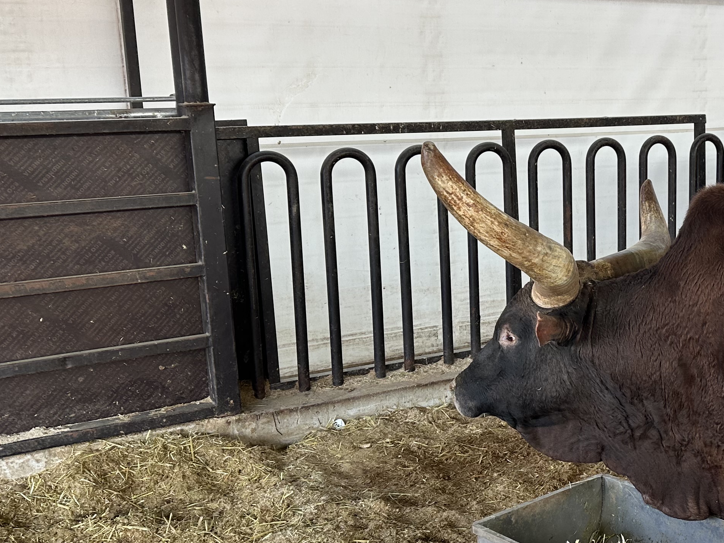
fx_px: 1067
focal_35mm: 51
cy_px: 277
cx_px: 719
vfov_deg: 28.6
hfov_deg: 34.2
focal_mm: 6.86
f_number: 1.78
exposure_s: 1/144
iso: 64
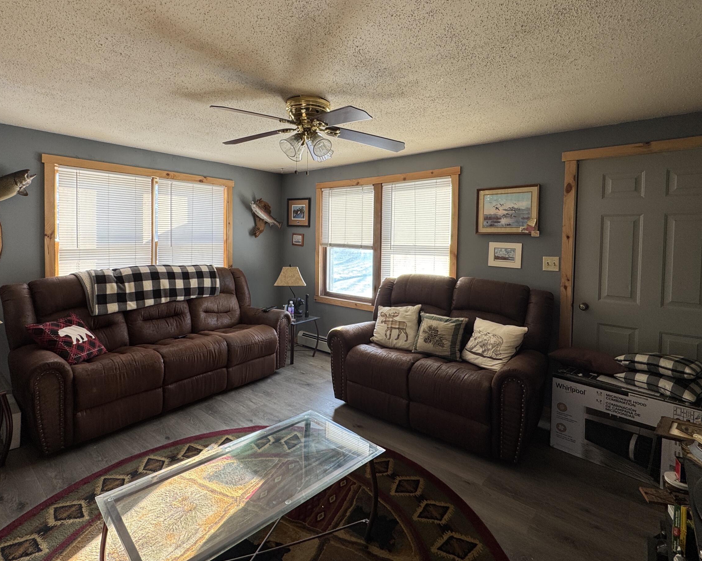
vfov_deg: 73.5
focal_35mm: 18
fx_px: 374
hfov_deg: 86.4
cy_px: 247
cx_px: 341
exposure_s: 1/99
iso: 50
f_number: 2.2
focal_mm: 2.22
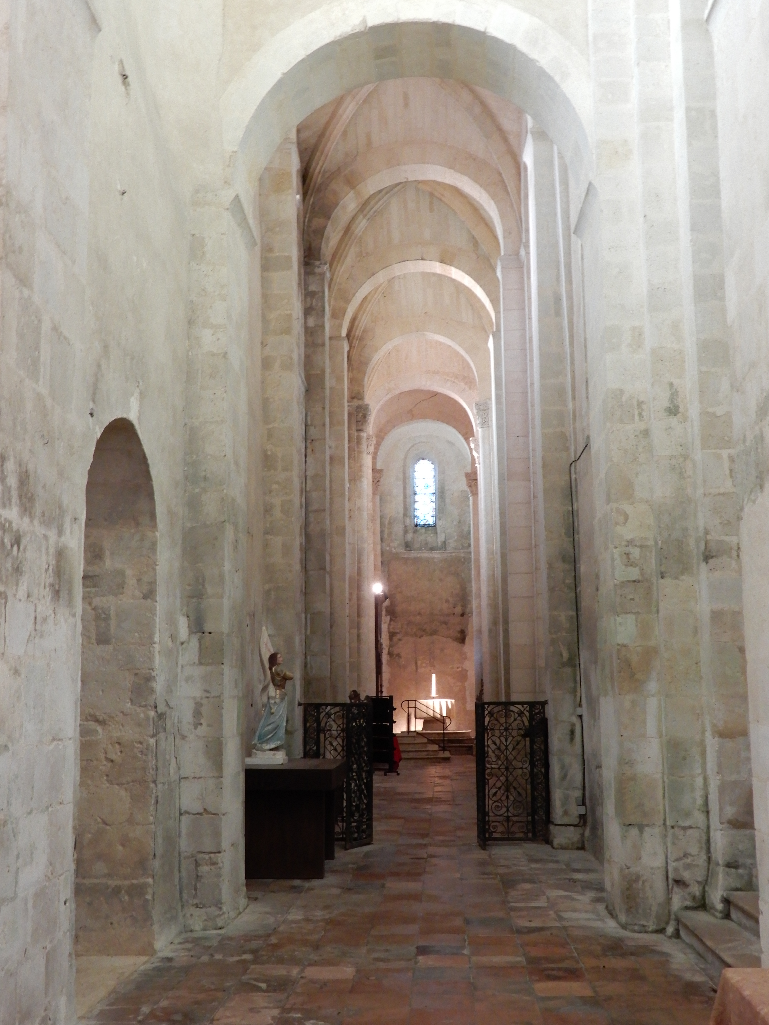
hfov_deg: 34.3
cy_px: 512
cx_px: 384
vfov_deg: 44.8
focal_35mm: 42
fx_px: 1244
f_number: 4
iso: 450
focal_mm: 7.5
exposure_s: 1/8
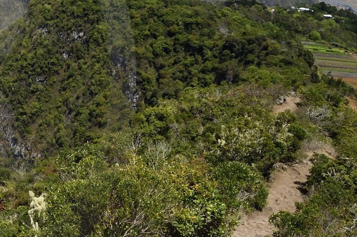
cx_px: -128
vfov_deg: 19.6
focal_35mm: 69
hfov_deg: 24.7
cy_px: 79
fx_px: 683
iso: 200
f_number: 16
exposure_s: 1/250
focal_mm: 24
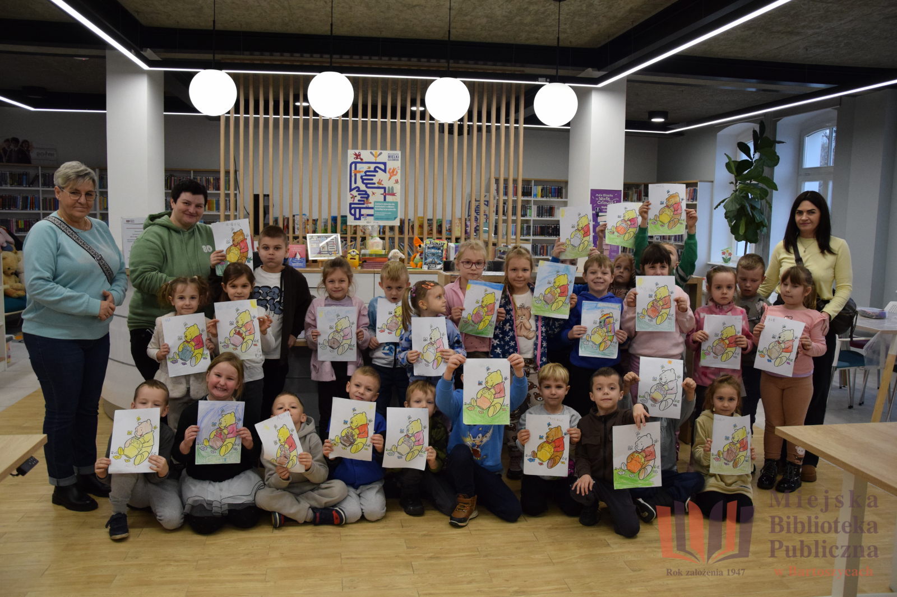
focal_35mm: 27
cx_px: 448
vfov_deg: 47.9
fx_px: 673
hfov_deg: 67.4
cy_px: 298
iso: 2000
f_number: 3.5
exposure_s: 1/500
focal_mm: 18
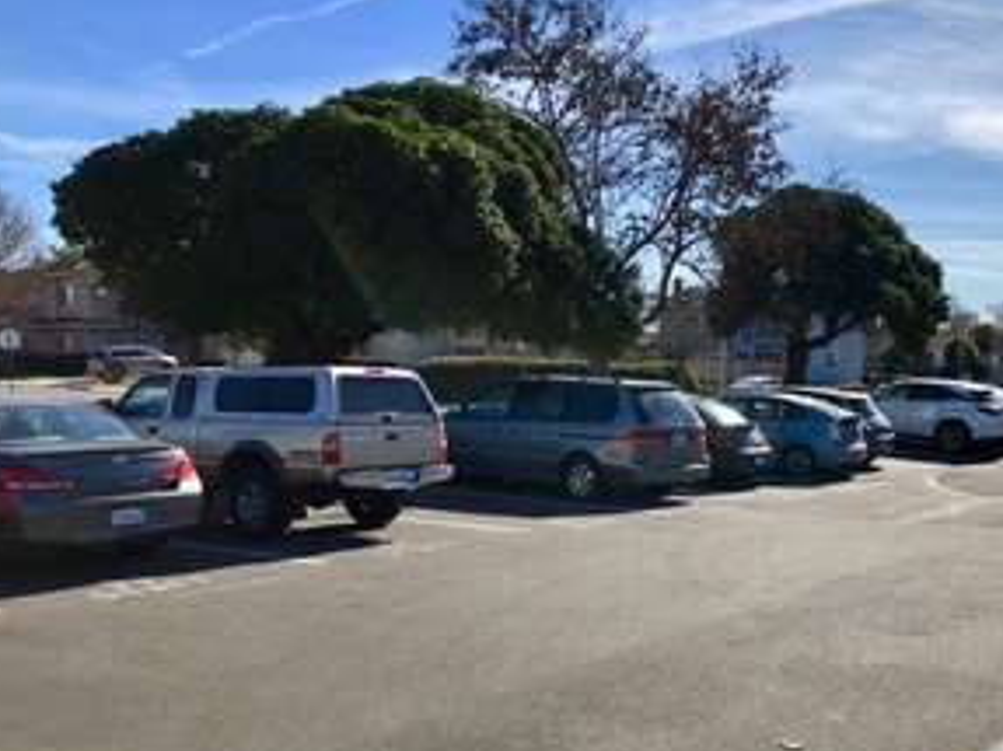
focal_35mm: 39
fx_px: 1130
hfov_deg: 47.1
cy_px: 489
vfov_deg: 36.5
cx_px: 671
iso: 20
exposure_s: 1/2558
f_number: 1.8
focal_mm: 4
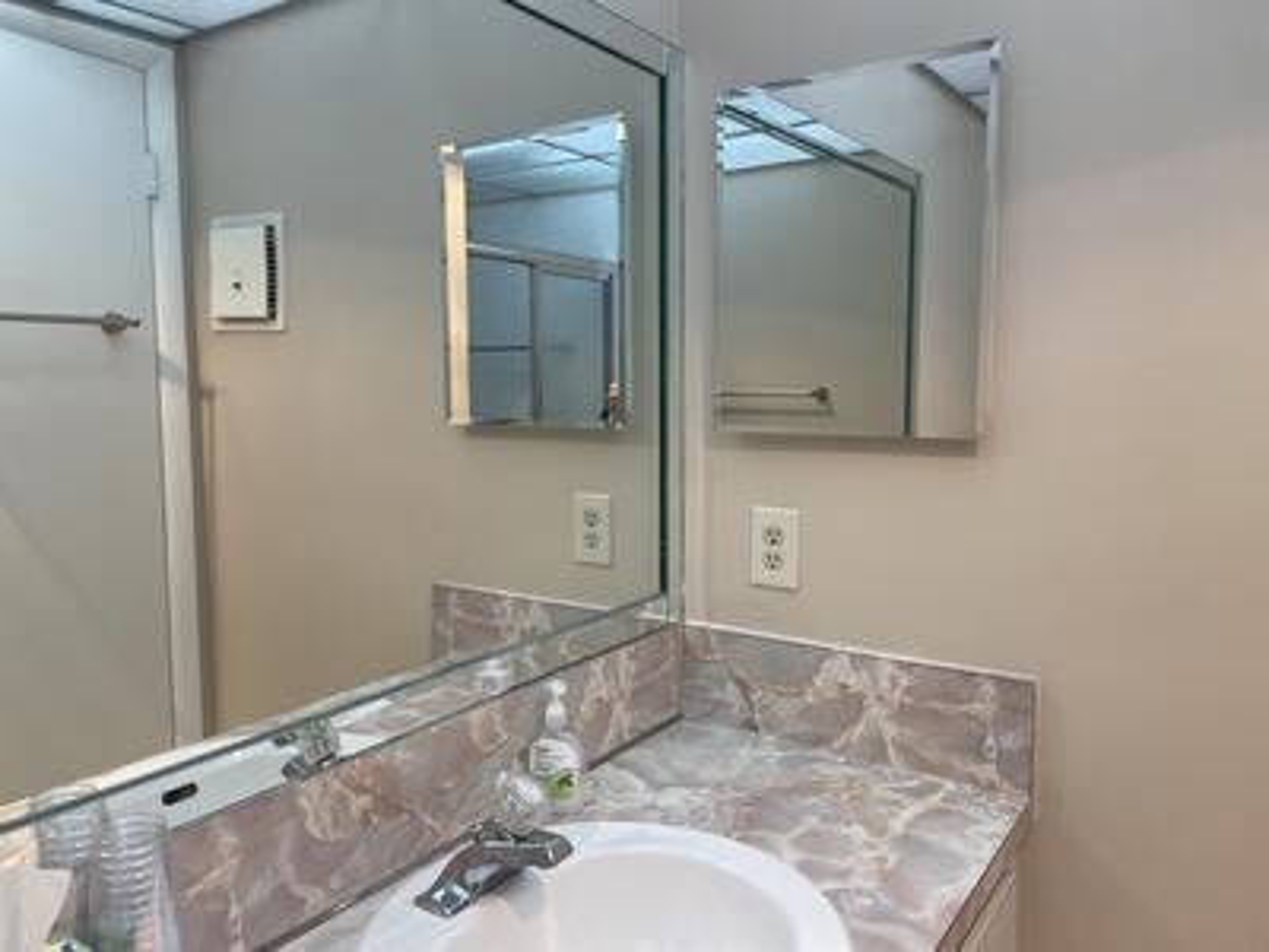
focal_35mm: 26
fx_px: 953
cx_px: 634
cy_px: 476
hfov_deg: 67.3
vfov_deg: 53.1
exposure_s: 1/120
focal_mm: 4.2
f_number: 1.6
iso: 50
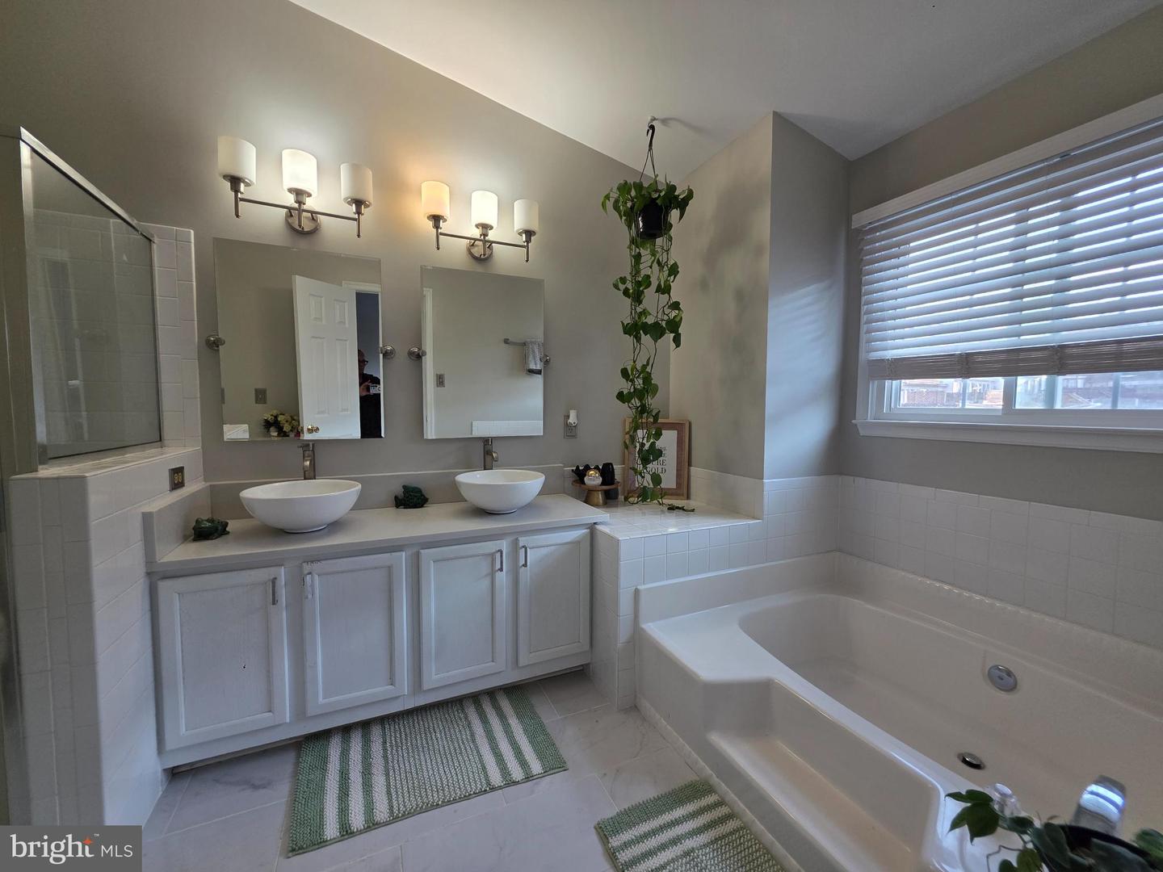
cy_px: 436
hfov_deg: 106.2
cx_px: 582
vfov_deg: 89.9
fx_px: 437
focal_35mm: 13
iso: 125
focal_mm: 2.2
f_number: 1.9
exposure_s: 1/120
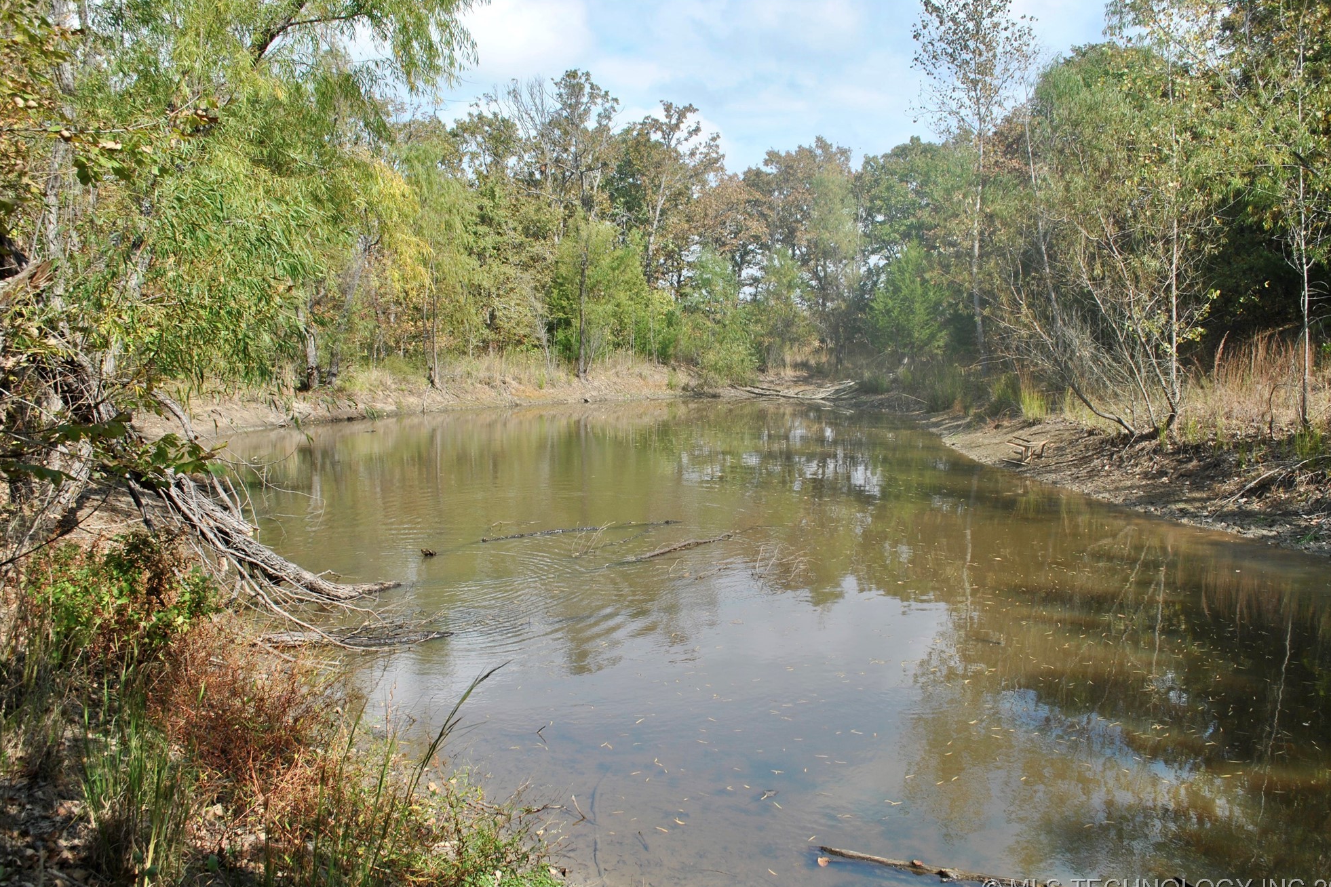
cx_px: 687
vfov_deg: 46.4
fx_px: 1035
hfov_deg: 65.5
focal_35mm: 28
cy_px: 455
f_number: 7.1
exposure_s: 1/200
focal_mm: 18
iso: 100
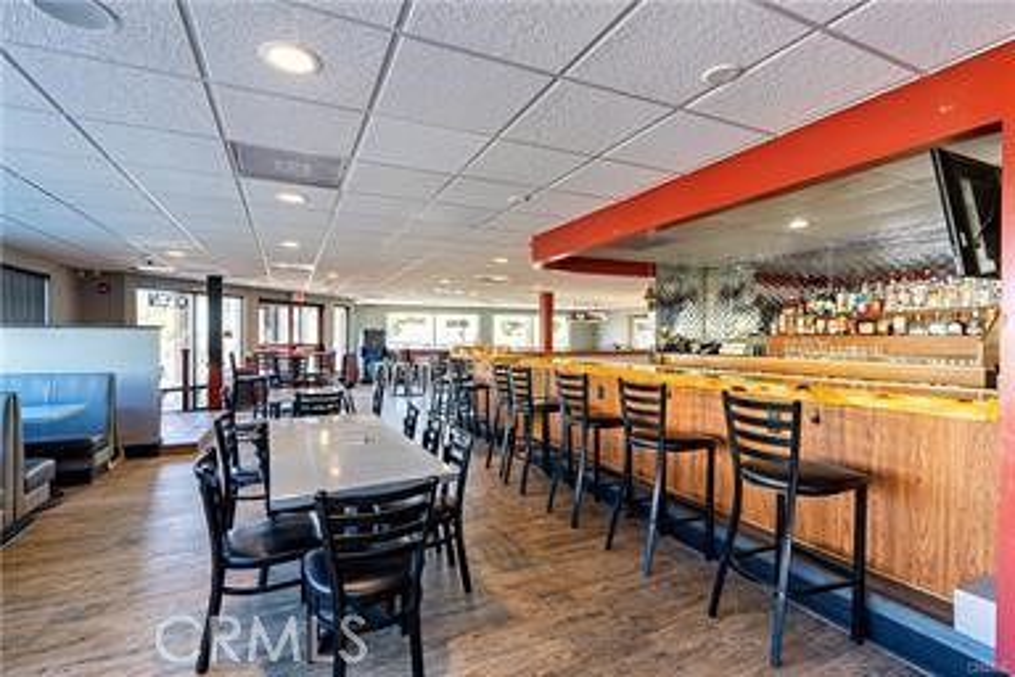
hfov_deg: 96.7
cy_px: 338
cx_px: 508
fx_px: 451
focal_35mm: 16
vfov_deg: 73.7
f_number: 7.1
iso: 100
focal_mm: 16
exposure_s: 1/30
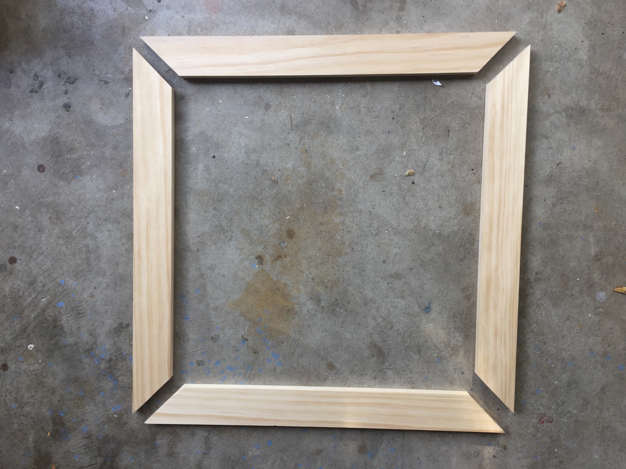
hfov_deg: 61.7
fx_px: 524
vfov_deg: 48.2
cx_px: 313
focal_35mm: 29
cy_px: 234
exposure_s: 1/60
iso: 32
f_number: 2.2
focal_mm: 4.15
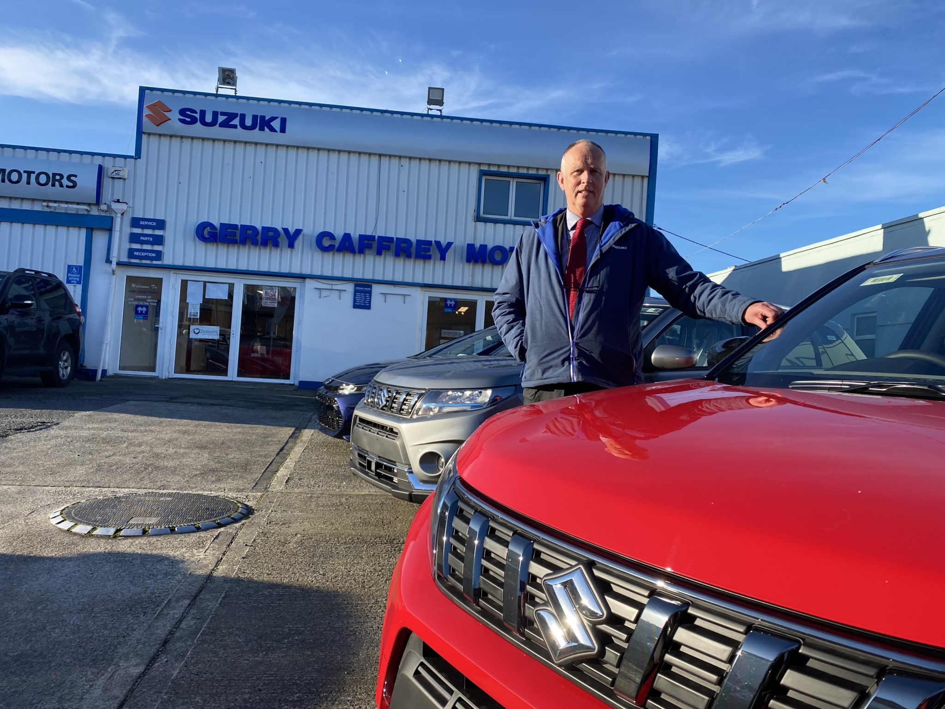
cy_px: 354
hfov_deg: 67.3
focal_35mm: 26
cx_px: 472
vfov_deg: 53.1
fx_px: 710
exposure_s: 1/1182
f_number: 1.8
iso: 32
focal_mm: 4.25
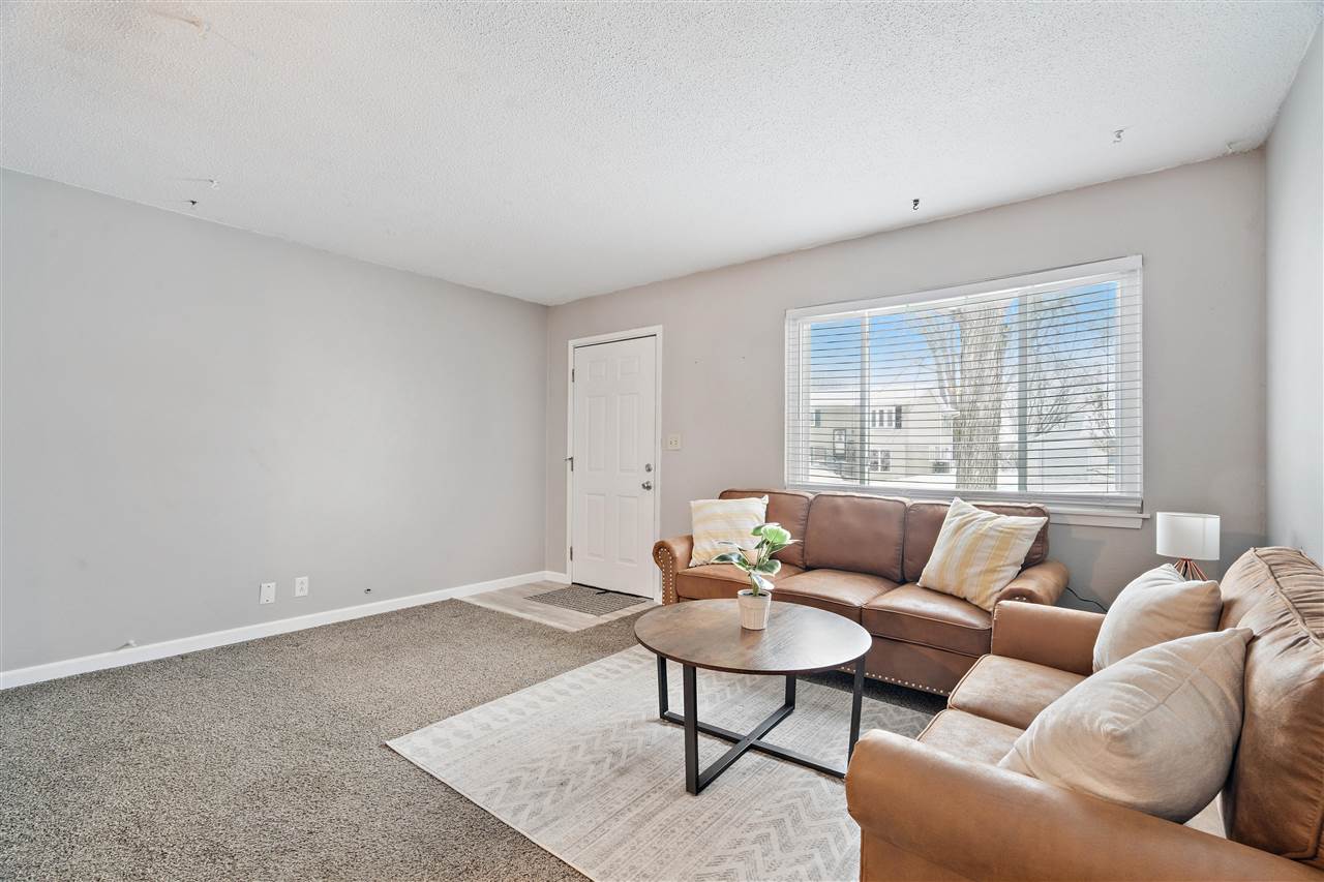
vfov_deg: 73.7
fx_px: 588
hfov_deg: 96.7
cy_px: 441
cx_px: 662
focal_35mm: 16
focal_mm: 16
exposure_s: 1/2
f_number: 10
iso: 400
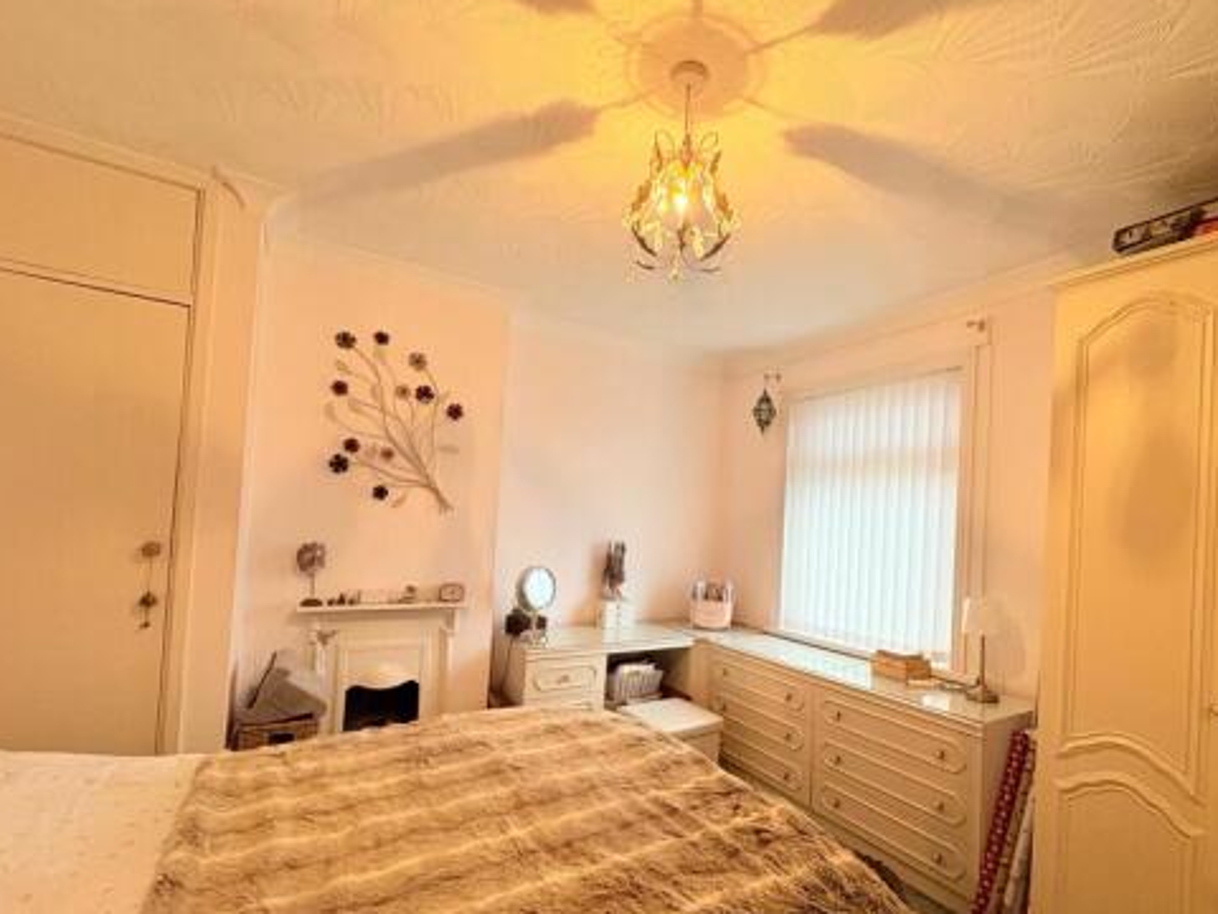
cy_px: 514
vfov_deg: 74.4
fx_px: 598
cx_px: 671
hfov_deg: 90.7
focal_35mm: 17
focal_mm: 2.22
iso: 320
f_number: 2.2
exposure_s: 1/50
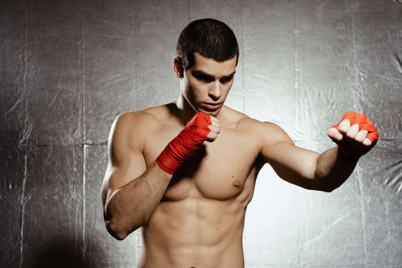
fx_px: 949
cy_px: 134
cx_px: 201
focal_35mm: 85
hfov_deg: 23.9
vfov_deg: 16.1
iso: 100
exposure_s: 1/160
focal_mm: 85
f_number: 7.1
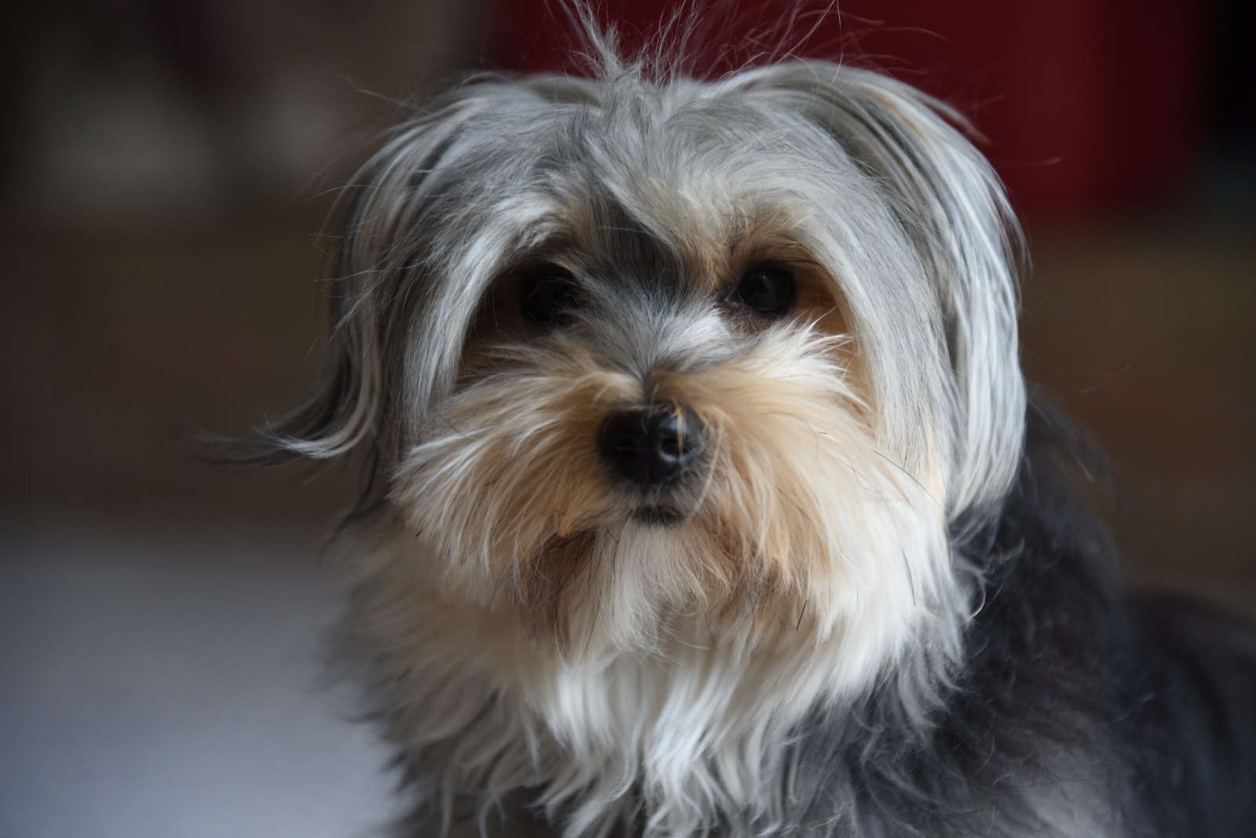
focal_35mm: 120
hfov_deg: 17.1
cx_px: 628
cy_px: 419
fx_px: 4188
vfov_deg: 11.4
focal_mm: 120
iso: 400
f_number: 4
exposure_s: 1/100
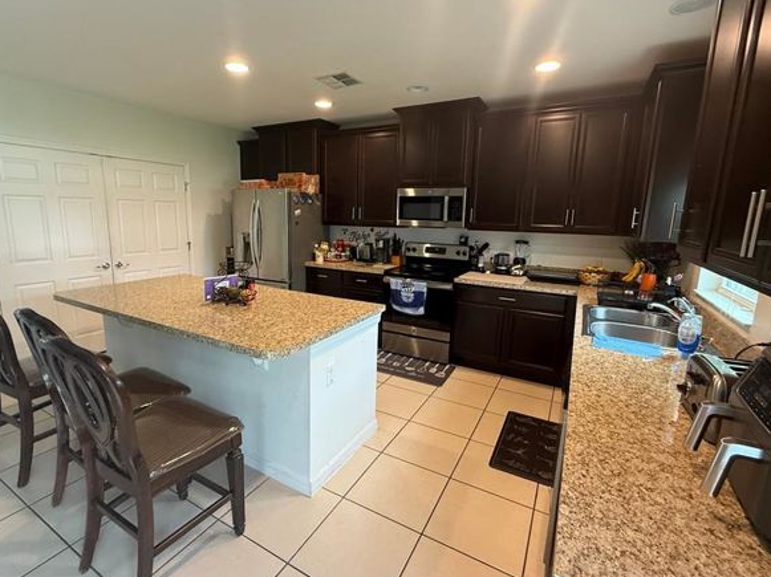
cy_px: 279
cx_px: 366
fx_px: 378
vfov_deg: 74.6
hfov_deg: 91.0
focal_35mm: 17
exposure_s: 1/60
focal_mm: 2.22
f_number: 2.2
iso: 400
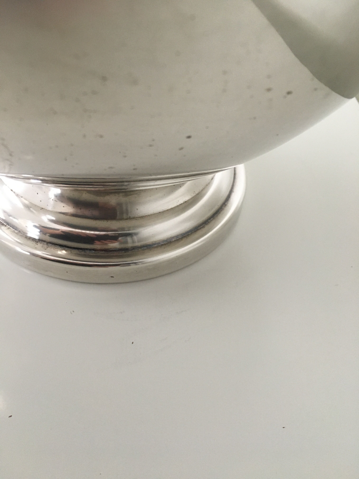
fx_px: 401
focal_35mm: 29
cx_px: 180
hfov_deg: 48.2
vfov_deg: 61.7
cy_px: 240
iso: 200
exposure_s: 1/20
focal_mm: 4.15
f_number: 2.2
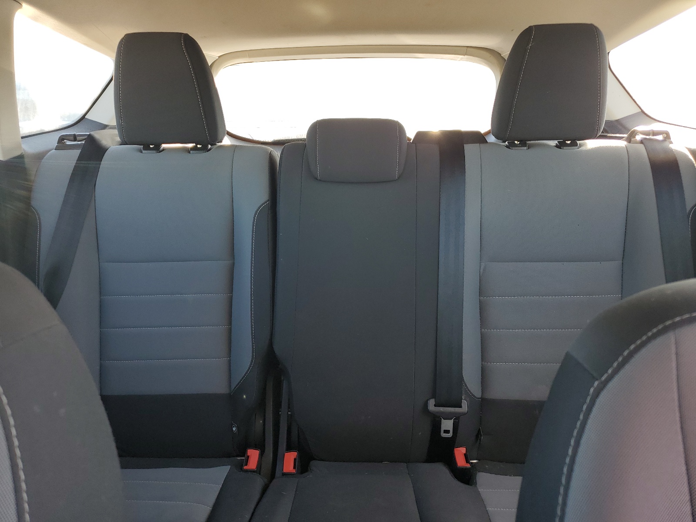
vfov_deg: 53.1
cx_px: 348
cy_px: 261
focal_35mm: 26
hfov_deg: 67.3
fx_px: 523
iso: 52
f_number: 1.5
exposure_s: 1/120
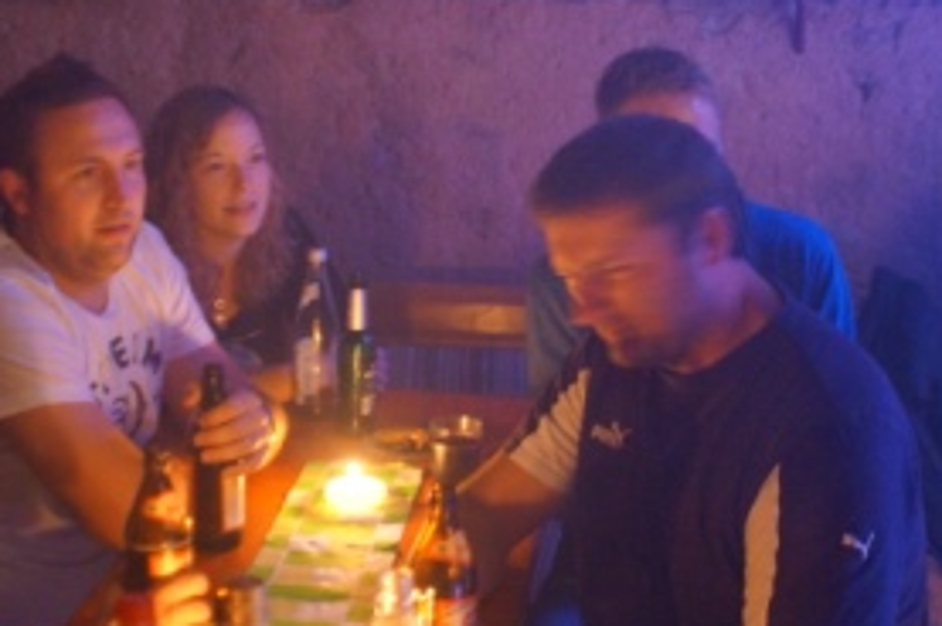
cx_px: 374
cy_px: 282
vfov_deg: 20.0
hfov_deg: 29.6
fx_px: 1777
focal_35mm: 68
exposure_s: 1/13
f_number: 3.5
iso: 3200
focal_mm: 28
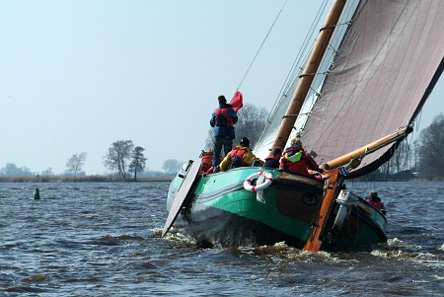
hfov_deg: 11.4
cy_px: 148
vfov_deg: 7.6
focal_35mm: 180
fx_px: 2222
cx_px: 222
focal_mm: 120
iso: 400
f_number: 9.5
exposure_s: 1/1500
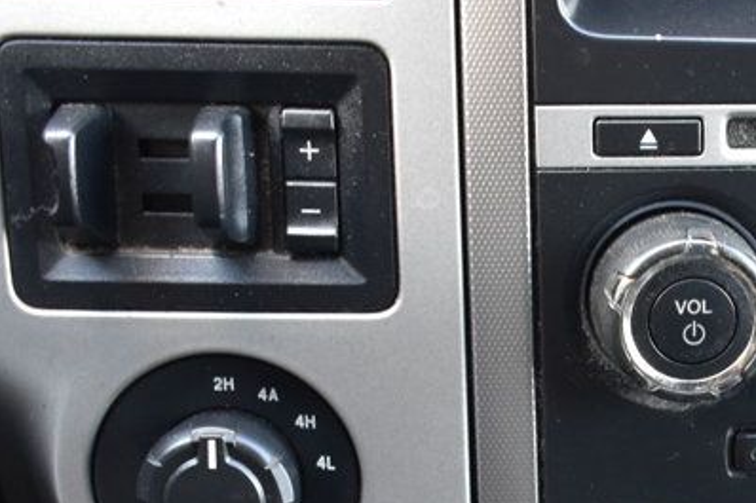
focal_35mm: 104
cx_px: 971
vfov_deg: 12.9
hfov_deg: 18.3
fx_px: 2189
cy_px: 566
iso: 1100
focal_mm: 27
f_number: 6.3
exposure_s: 1/15
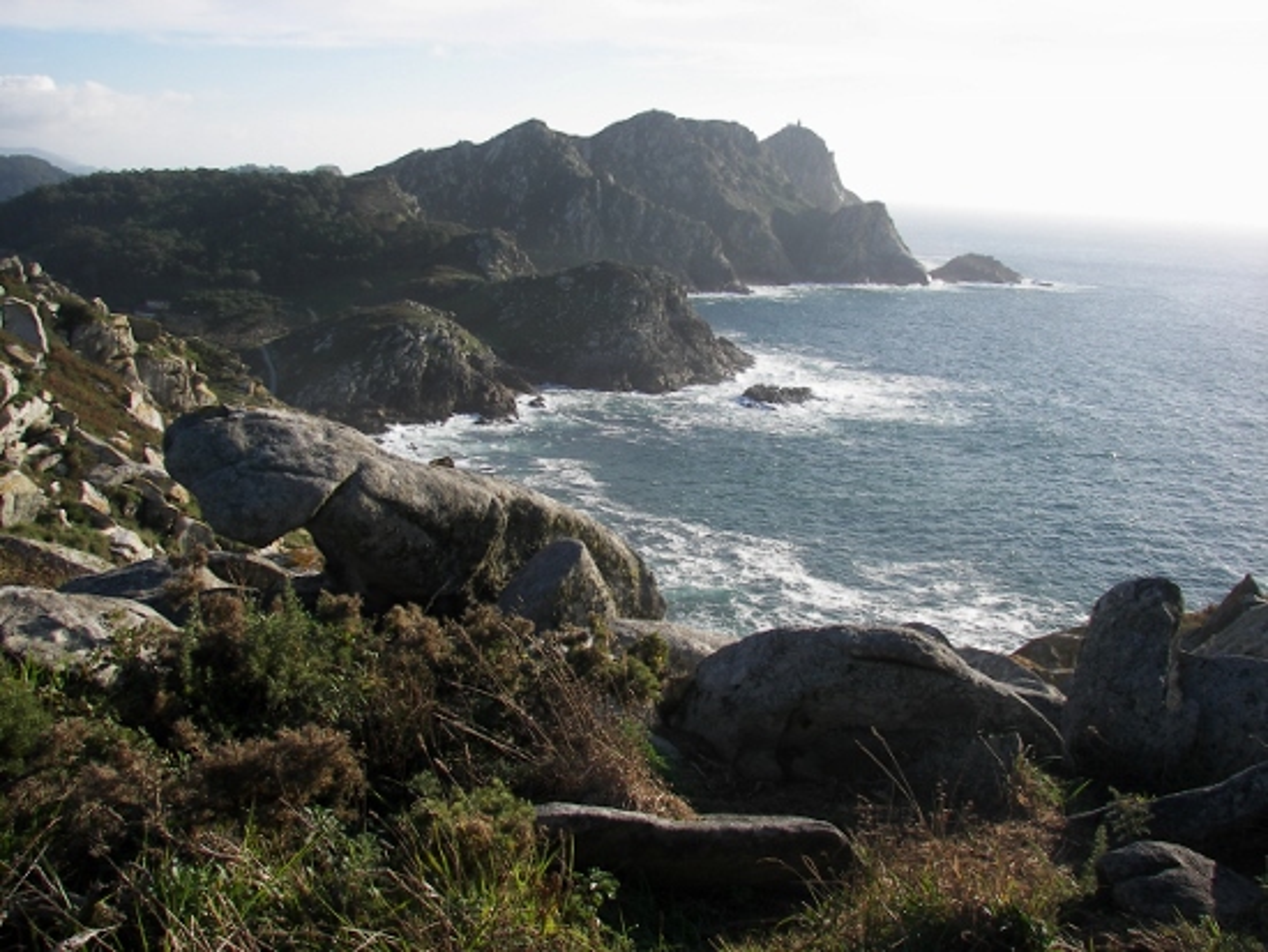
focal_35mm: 36
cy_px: 476
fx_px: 1319
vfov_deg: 39.7
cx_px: 634
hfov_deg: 51.3
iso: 50
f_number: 2.8
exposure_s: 1/640
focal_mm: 6
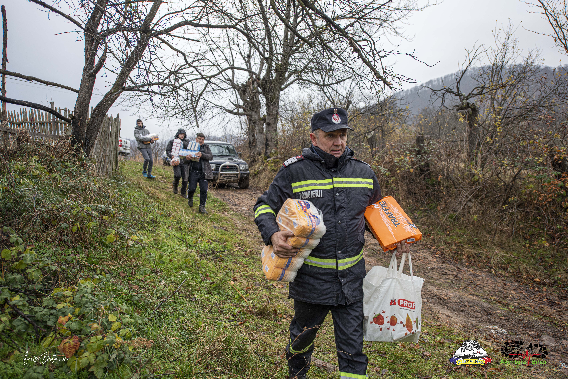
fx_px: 379
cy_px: 190
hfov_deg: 73.7
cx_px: 284
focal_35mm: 24
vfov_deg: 53.2
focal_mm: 24
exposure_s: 1/500
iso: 320
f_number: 3.2
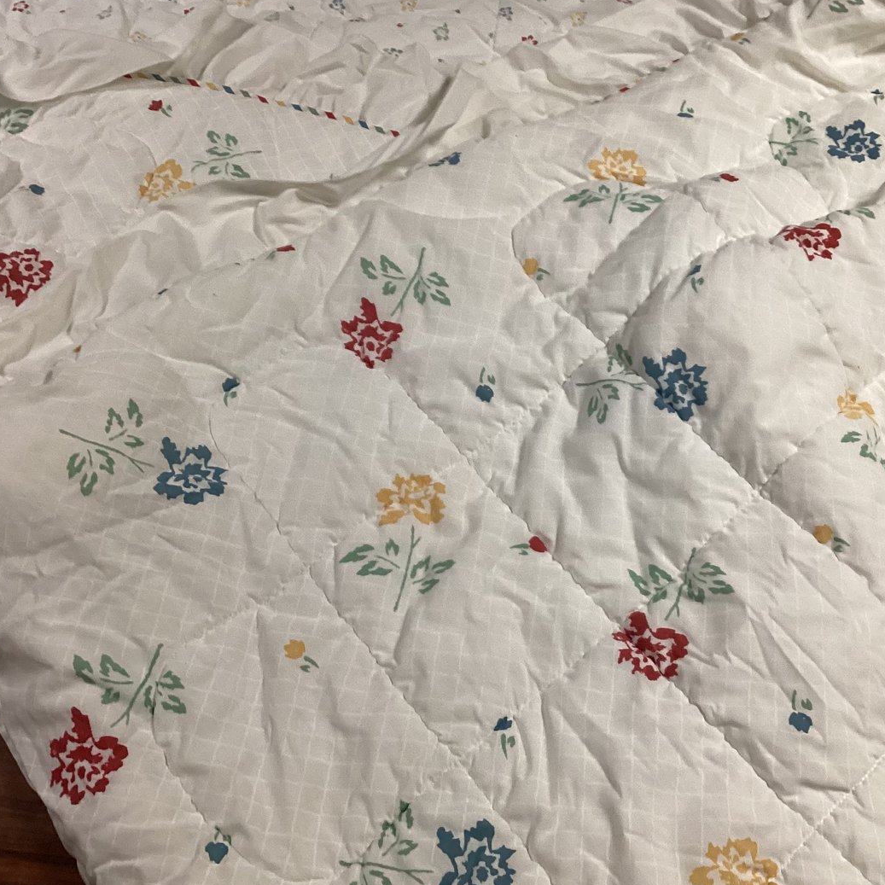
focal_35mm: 40
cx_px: 541
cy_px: 445
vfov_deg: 41.9
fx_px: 1157
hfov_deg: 41.6
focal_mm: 3.3
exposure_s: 1/60
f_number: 2.4
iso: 200
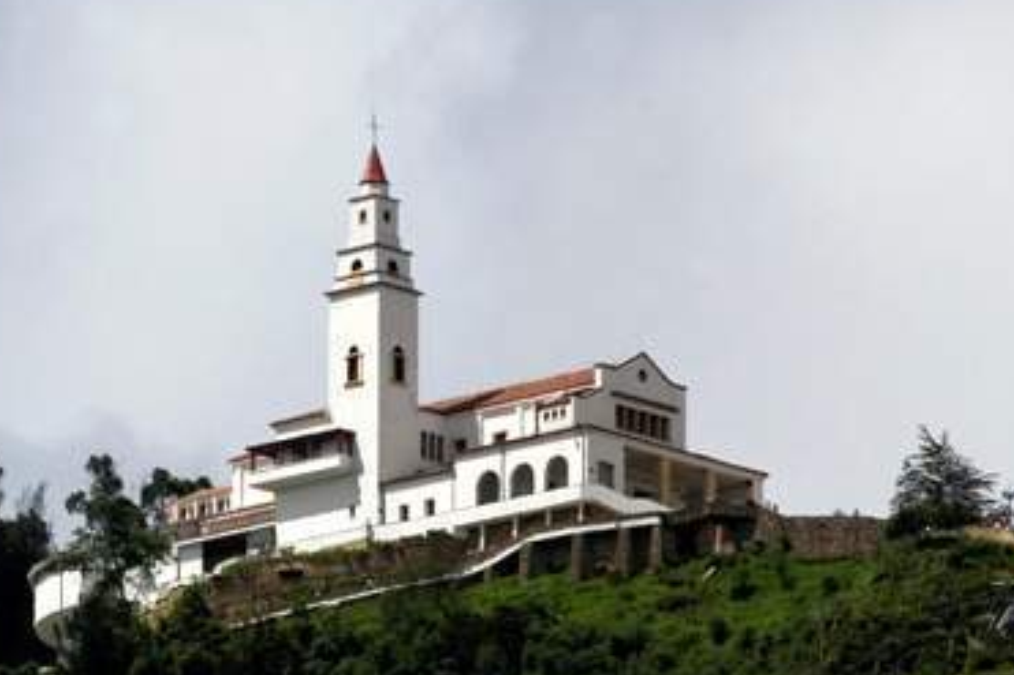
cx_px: 353
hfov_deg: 2.7
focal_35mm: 777
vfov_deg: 1.8
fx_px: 21875
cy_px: 369
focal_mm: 300
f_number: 29
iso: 160
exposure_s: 1/160
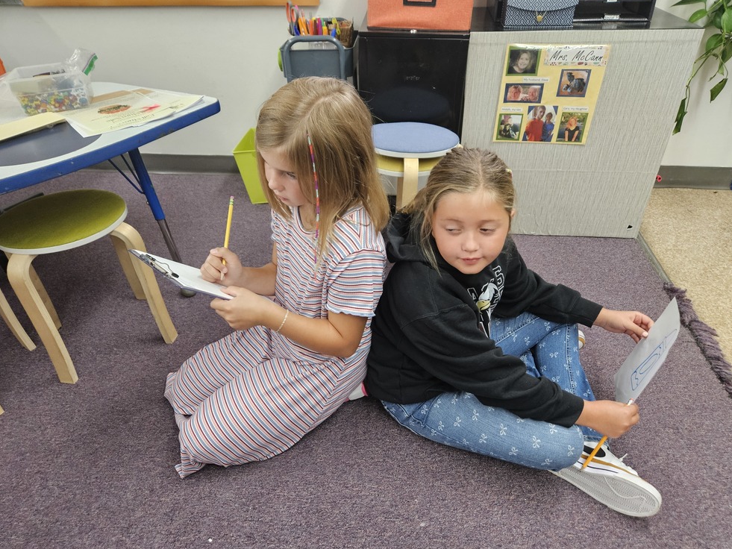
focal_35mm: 24
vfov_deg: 56.8
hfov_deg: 71.6
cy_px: 279
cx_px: 370
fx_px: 508
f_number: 1.8
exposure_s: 1/120
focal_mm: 5.4
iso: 500
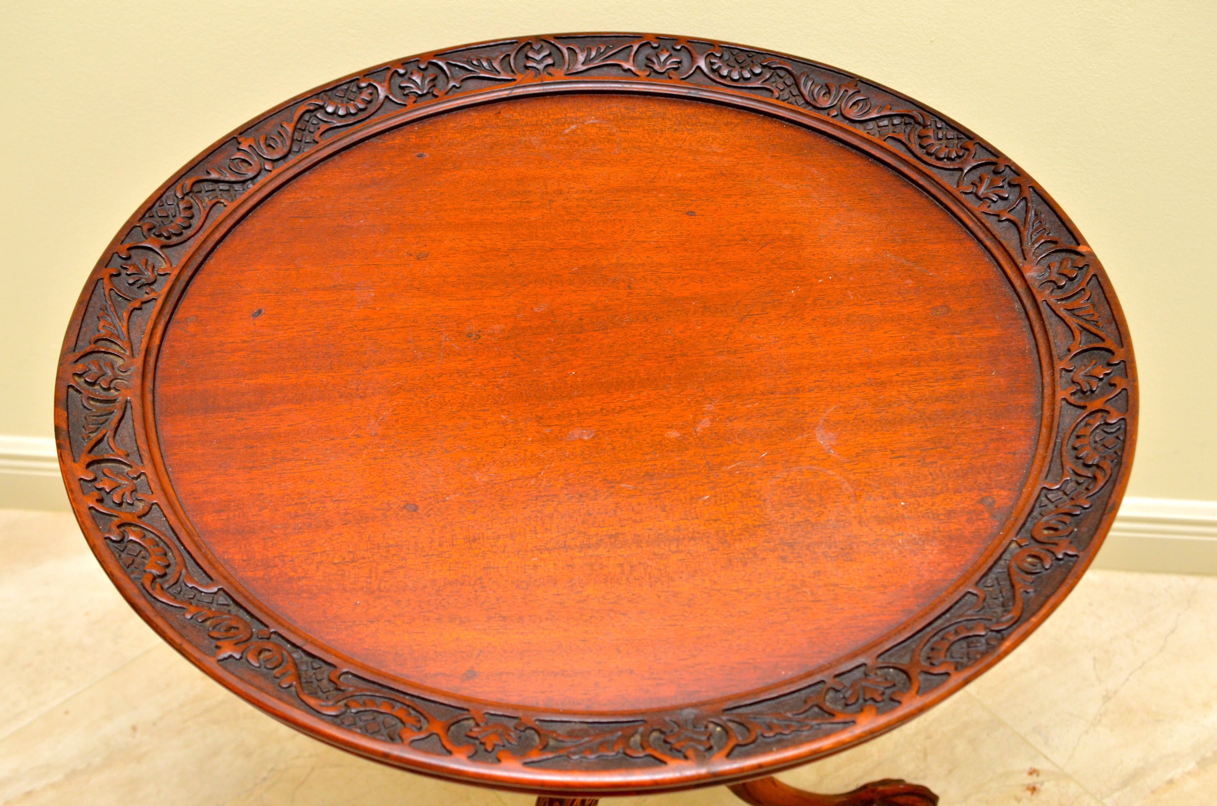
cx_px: 604
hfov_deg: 45.5
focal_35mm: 43
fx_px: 1451
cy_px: 408
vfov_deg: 31.1
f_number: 4
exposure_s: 1/100
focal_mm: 28
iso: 800
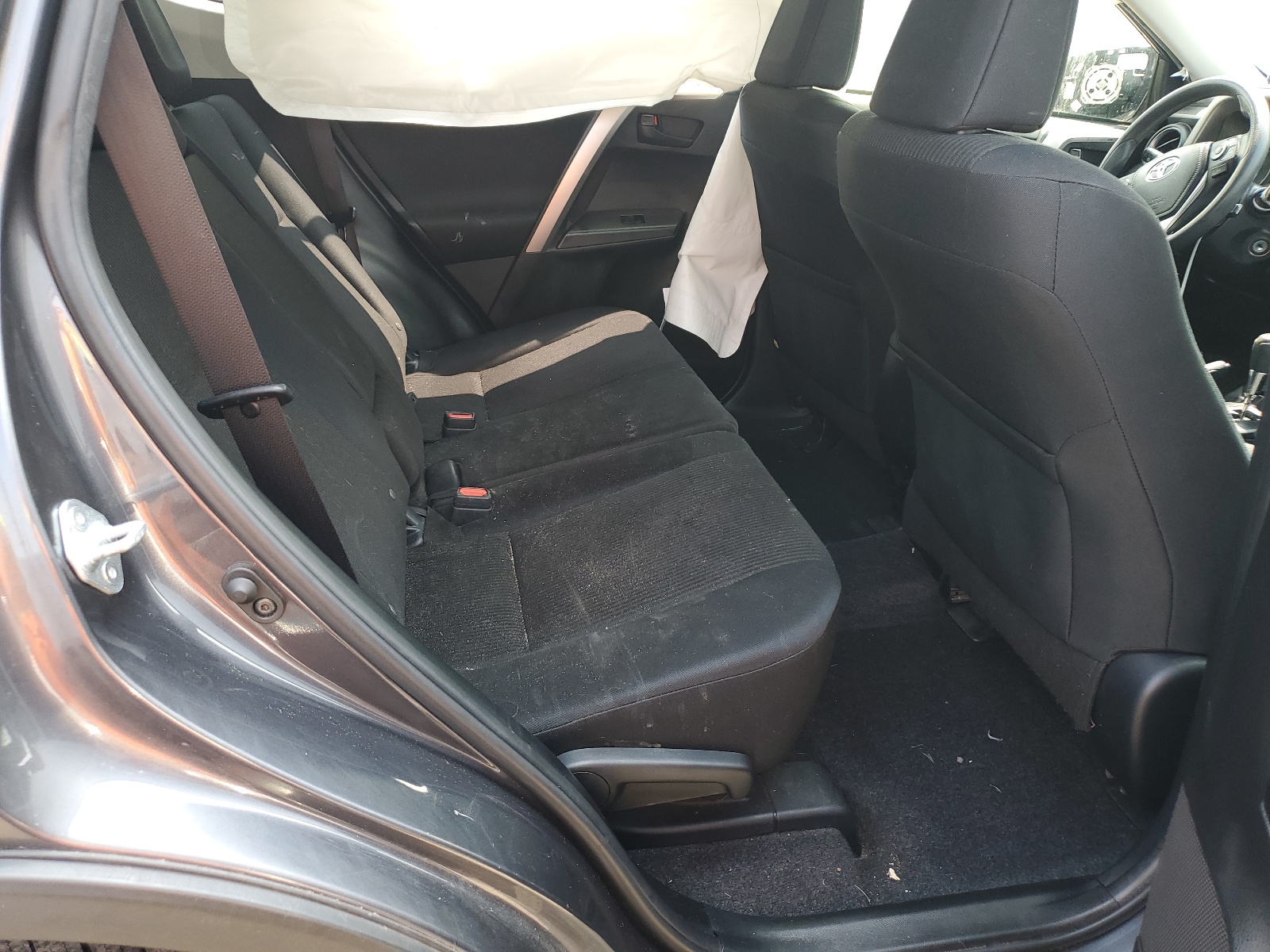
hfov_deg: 67.3
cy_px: 476
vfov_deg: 53.1
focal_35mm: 26
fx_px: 954
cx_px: 635
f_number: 1.5
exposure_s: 1/128
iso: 50
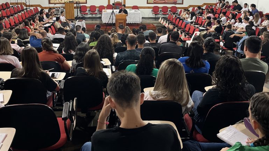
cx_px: 124
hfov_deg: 54.0
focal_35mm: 37
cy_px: 52
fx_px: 264
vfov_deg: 31.8
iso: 500
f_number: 1.6
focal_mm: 5.1
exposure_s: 1/40
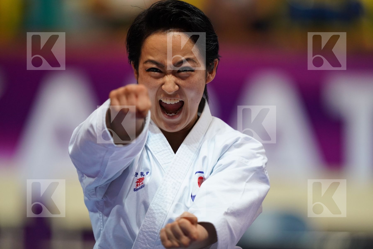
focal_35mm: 400
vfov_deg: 3.4
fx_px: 4144
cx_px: 186
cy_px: 124
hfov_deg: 5.2
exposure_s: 1/500
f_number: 2.8
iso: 3200
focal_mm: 400
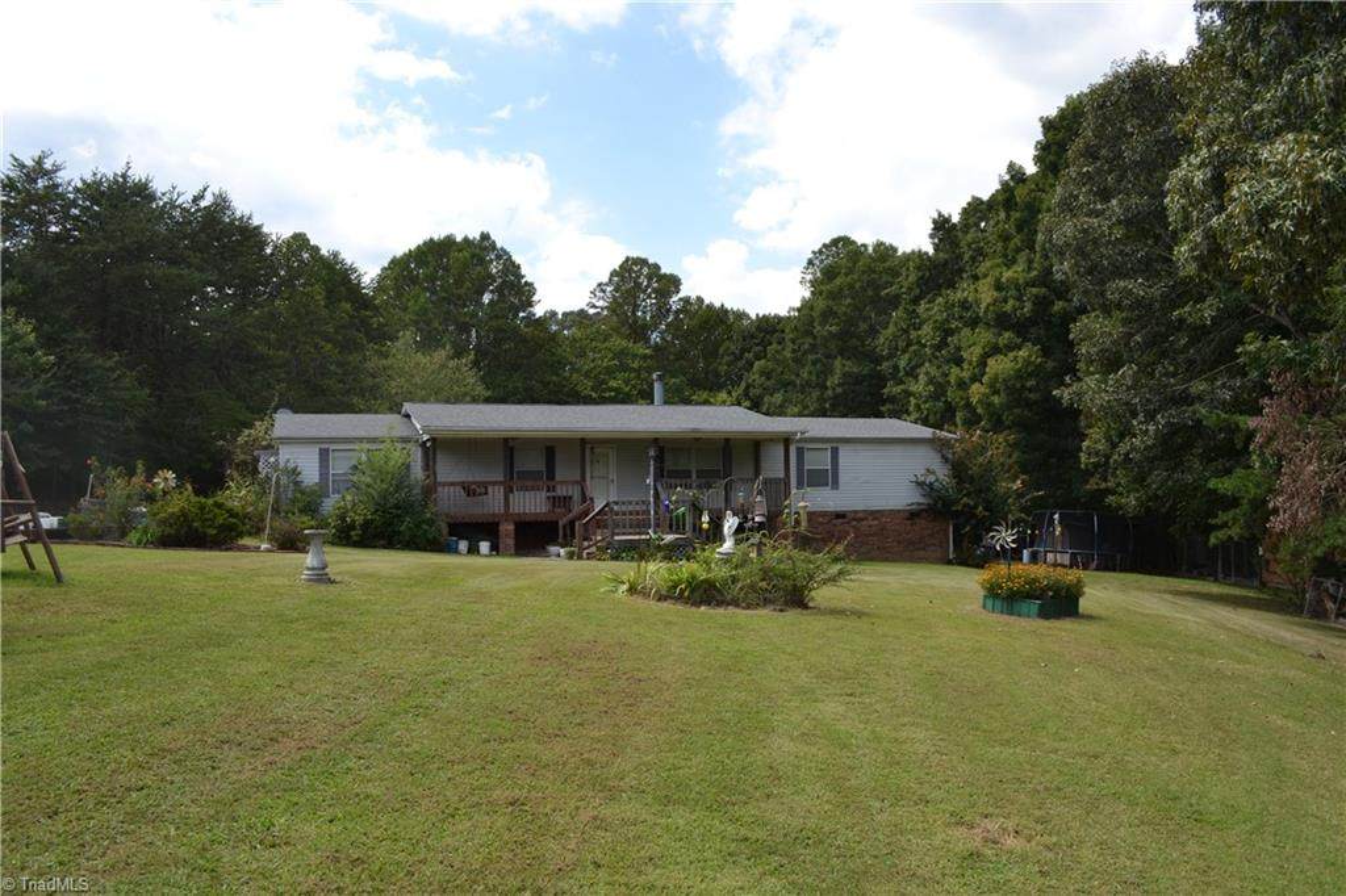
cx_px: 673
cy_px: 448
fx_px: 1009
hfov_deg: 67.4
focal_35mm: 27
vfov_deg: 47.9
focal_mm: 18
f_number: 8
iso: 100
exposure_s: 1/200
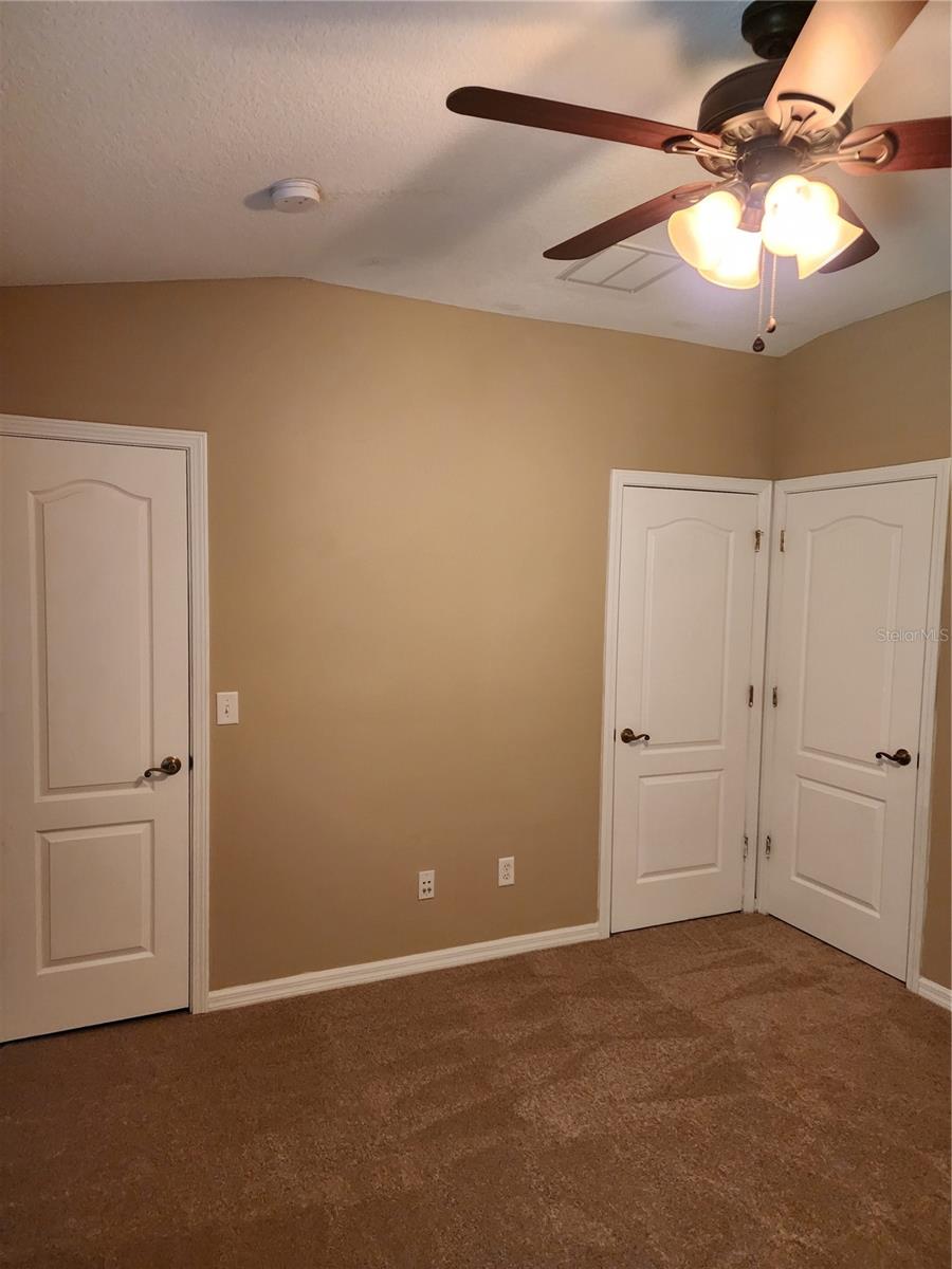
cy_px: 634
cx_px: 476
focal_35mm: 23
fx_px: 843
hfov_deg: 58.9
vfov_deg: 73.9
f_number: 1.8
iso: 1000
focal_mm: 6.4
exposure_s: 1/120
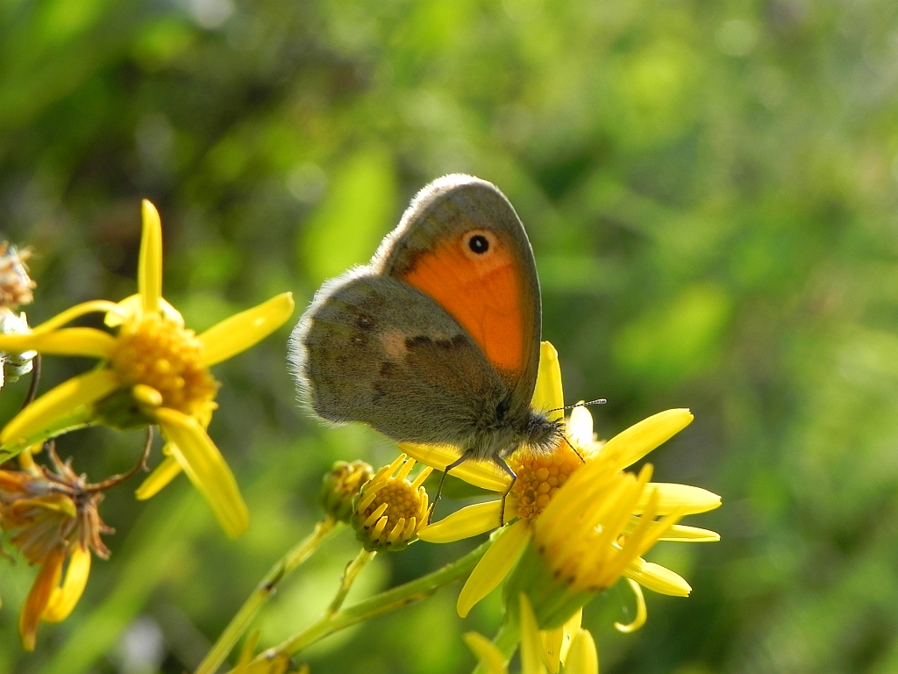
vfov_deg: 15.6
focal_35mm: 95
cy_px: 337
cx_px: 449
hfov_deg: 20.7
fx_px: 2464
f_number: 5.6
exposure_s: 1/273
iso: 160
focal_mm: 16.9
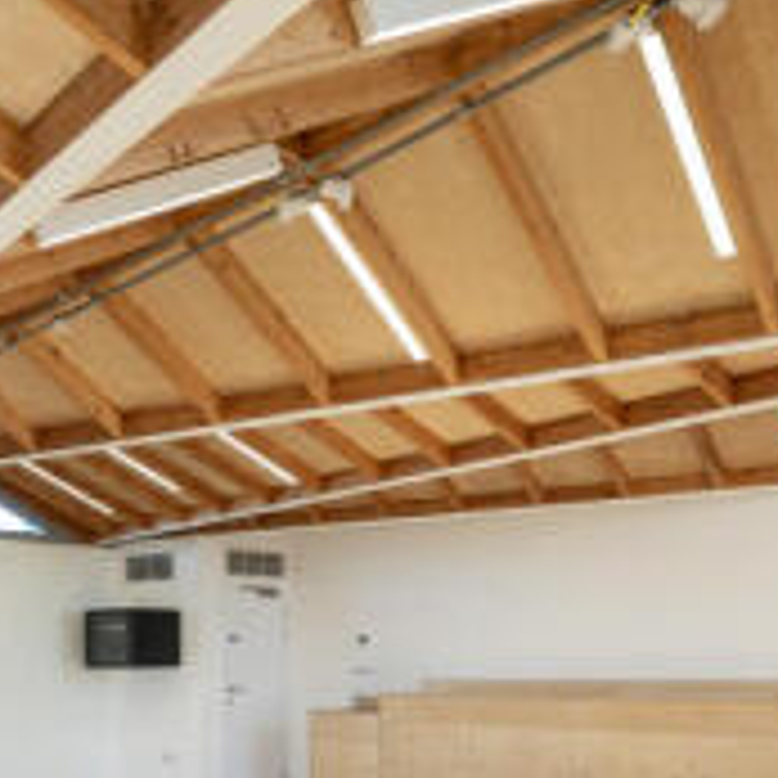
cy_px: 659
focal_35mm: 45
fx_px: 1144
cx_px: 196
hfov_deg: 36.7
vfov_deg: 35.9
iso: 400
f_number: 9
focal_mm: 14
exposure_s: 1/50
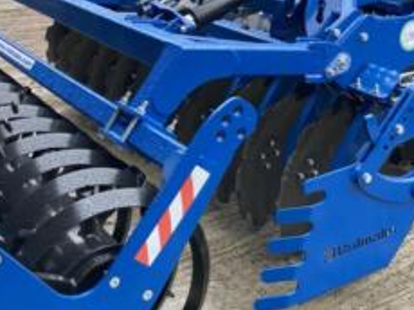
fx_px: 729
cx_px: 241
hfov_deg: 31.7
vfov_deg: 23.9
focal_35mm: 61
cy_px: 107
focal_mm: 3.99
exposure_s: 1/121
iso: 64
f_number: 1.8
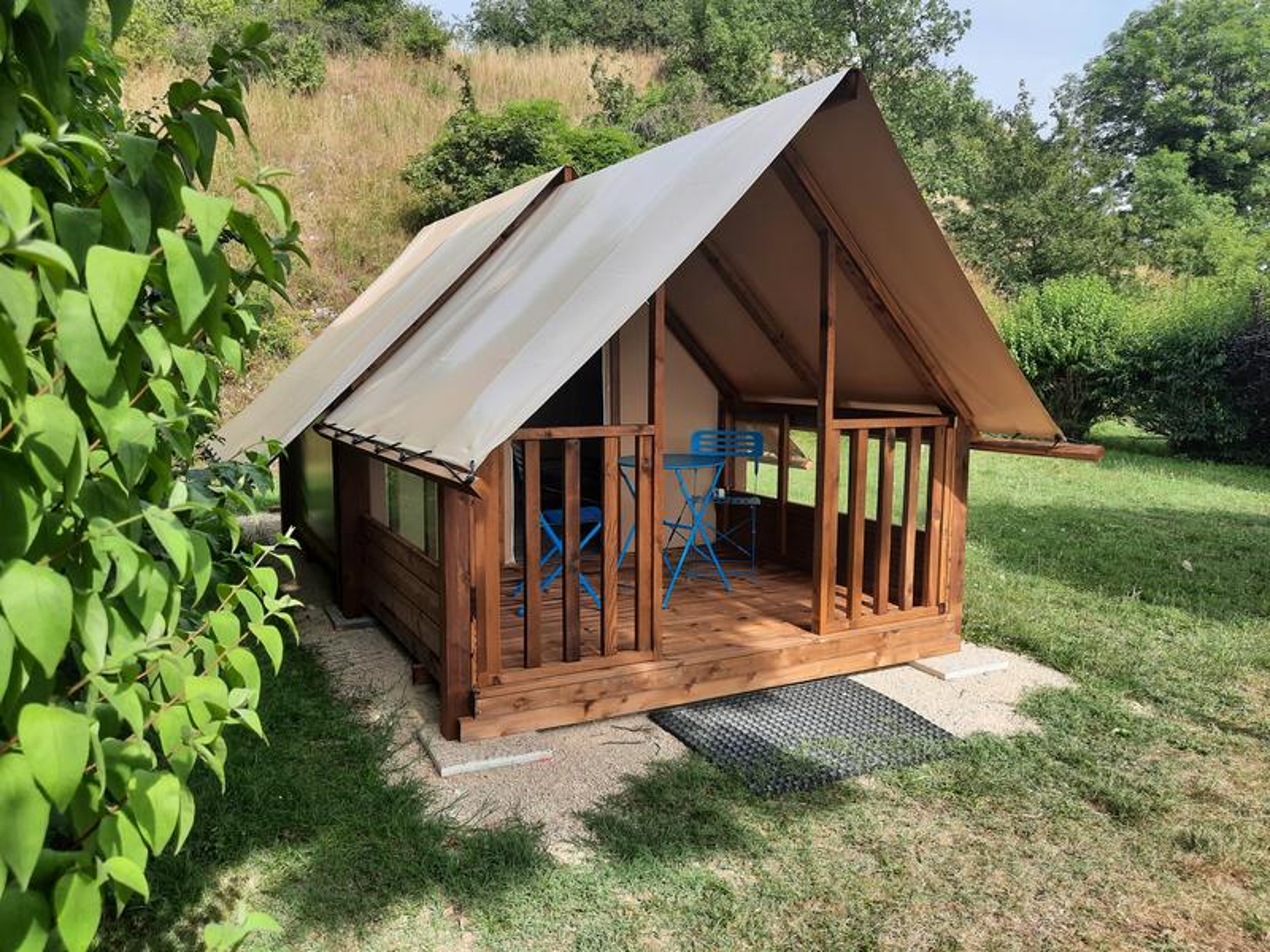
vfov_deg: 54.9
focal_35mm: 25
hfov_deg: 69.4
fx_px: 917
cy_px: 476
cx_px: 635
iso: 32
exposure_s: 1/572
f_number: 2
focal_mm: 4.6
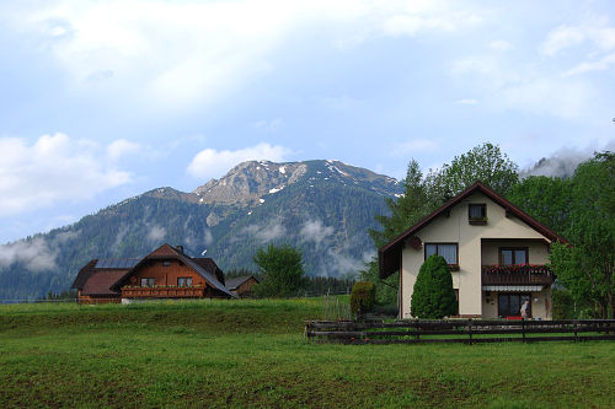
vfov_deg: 23.8
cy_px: 204
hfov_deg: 35.1
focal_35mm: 57
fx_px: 973
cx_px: 308
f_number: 8
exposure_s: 1/250
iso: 200
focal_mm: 38
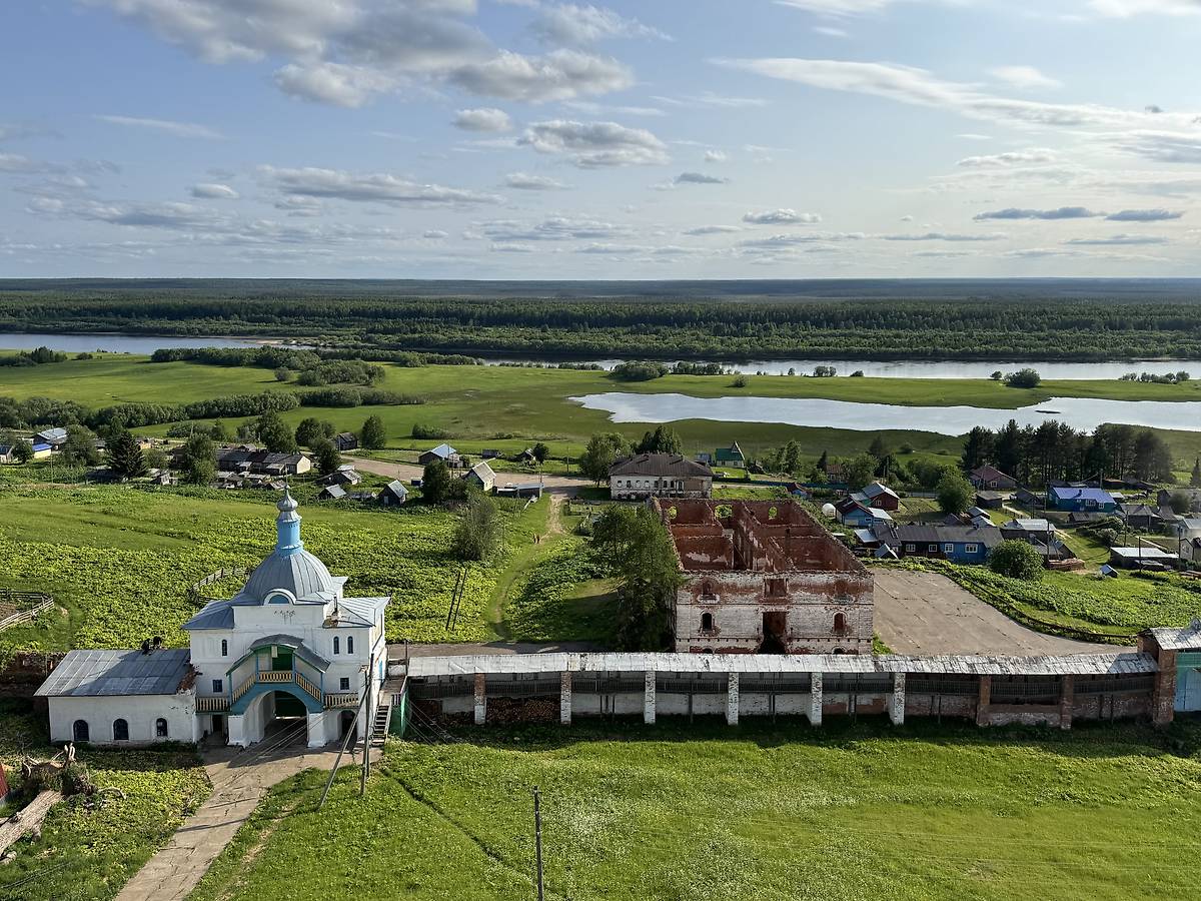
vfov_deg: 56.8
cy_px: 450
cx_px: 600
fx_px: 833
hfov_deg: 71.6
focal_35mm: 24
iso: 80
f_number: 1.78
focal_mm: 6.76
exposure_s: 1/5348
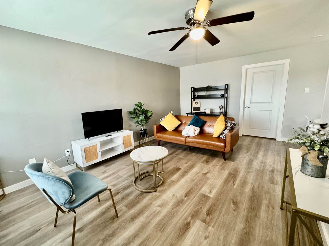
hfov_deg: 102.1
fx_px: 133
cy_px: 123
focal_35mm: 14
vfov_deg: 85.6
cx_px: 164
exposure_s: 1/60
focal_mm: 2.22
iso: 500
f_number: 2.2
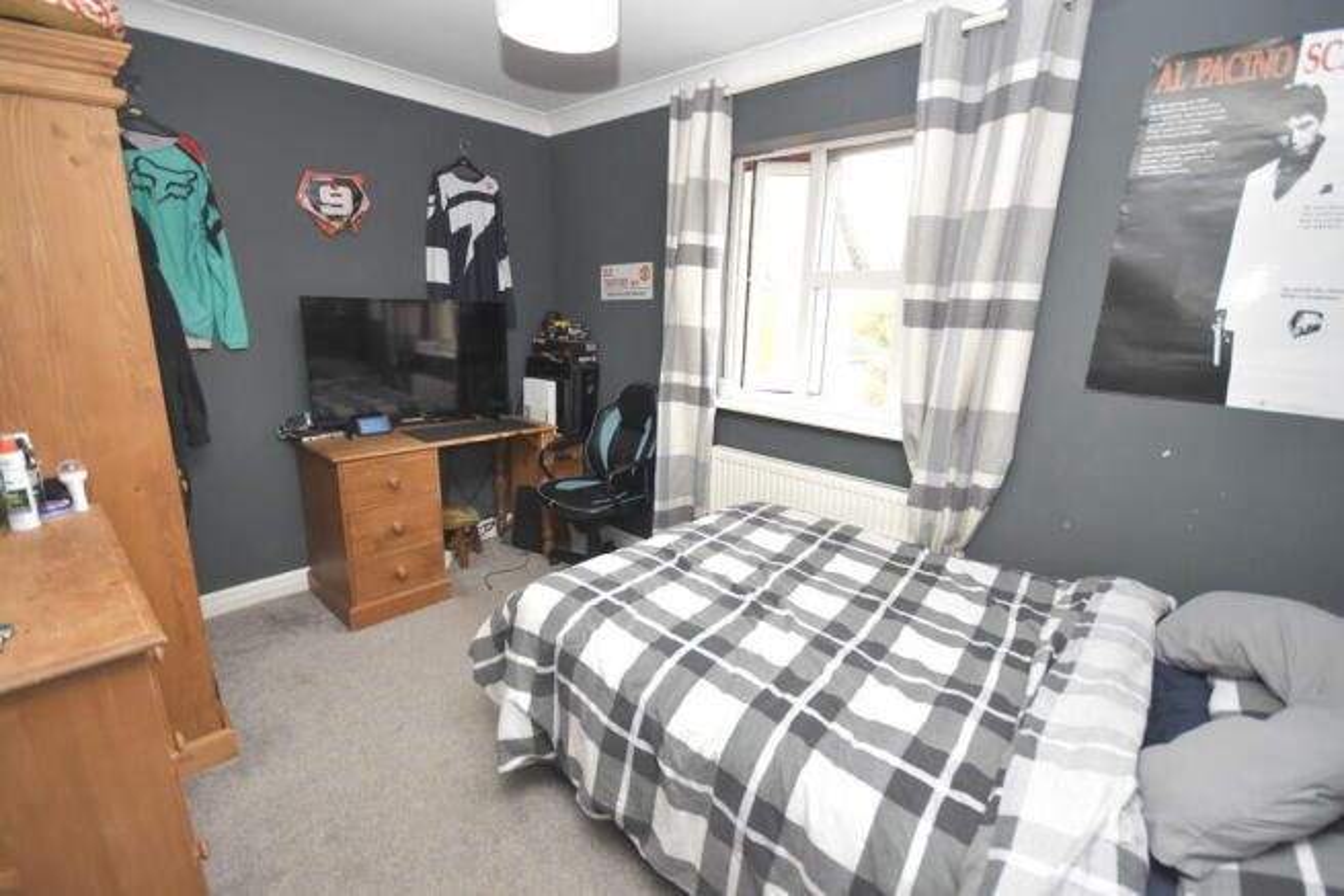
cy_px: 448
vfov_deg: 77.4
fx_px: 560
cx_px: 672
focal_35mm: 15
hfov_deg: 100.4
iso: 1400
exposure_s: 1/125
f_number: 4
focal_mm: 10
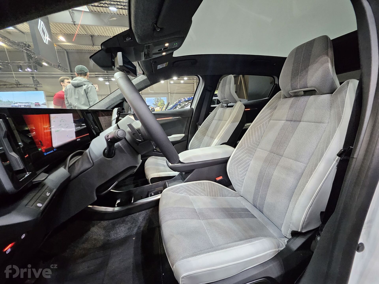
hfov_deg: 106.2
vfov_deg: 89.9
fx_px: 142
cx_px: 190
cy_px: 142
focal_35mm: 13
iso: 400
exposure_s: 1/50
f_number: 2.2
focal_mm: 1.74
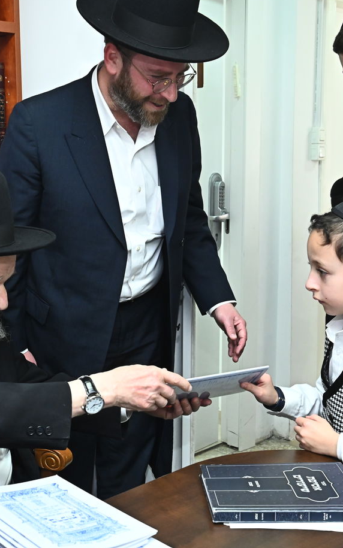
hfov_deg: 24.3
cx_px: 113
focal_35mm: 53
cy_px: 275
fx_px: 793
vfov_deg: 38.2
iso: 4000
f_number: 8
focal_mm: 34
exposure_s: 1/200
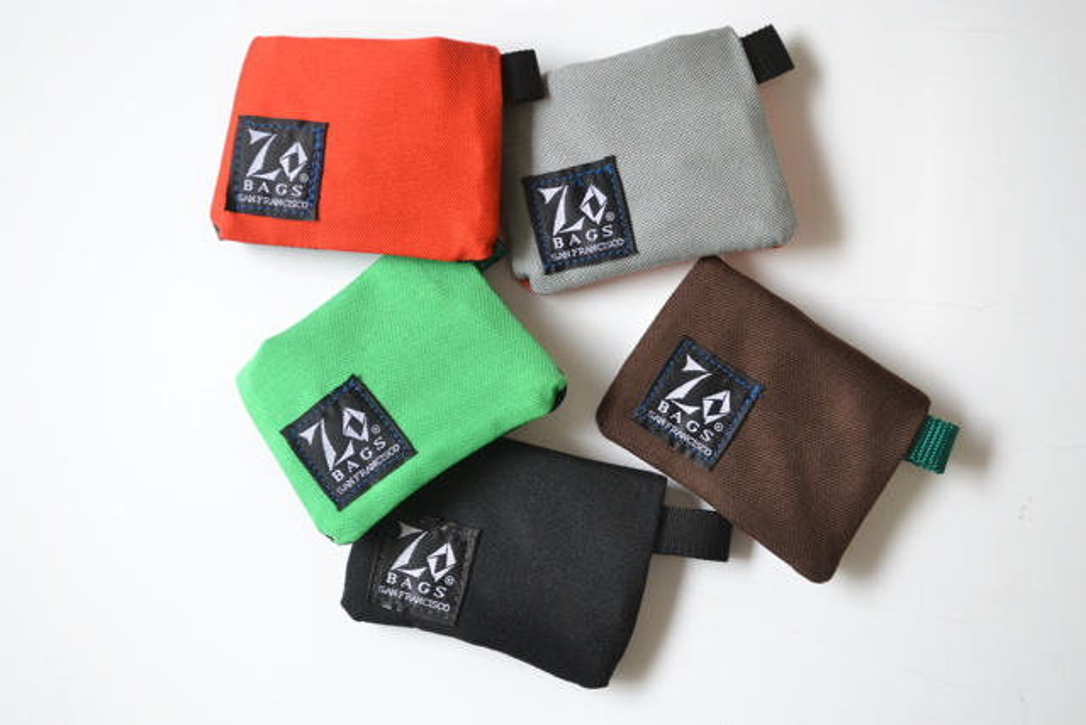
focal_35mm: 60
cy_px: 362
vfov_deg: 22.6
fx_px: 1810
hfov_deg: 33.4
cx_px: 543
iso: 800
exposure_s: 1/80
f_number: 5.6
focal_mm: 40
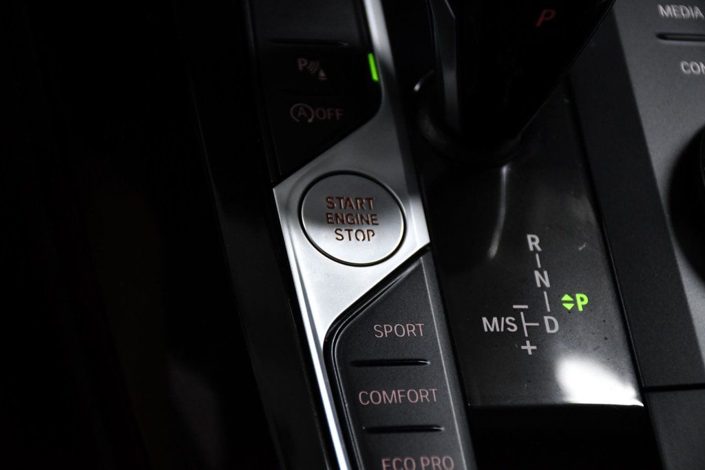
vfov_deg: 12.2
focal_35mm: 112
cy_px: 235
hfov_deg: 18.3
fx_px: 2193
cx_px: 352
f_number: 5
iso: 2500
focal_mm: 75
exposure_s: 1/320
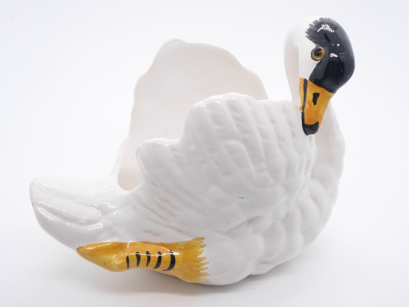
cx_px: 206
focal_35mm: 50
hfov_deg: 38.2
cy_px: 156
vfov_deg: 29.1
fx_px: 591
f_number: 4
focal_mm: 8.4
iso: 100
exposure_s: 1/60
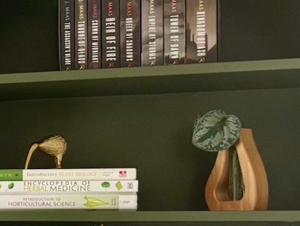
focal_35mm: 107
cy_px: 198
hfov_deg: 14.2
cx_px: -361
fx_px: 928
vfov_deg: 13.7
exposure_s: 1/60
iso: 125
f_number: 1.78
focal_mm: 6.76
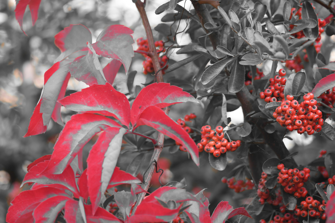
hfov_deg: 4.6
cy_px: 112
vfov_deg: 3.1
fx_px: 4187
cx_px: 168
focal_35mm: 450
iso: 800
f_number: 4
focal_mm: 300
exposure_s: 1/400
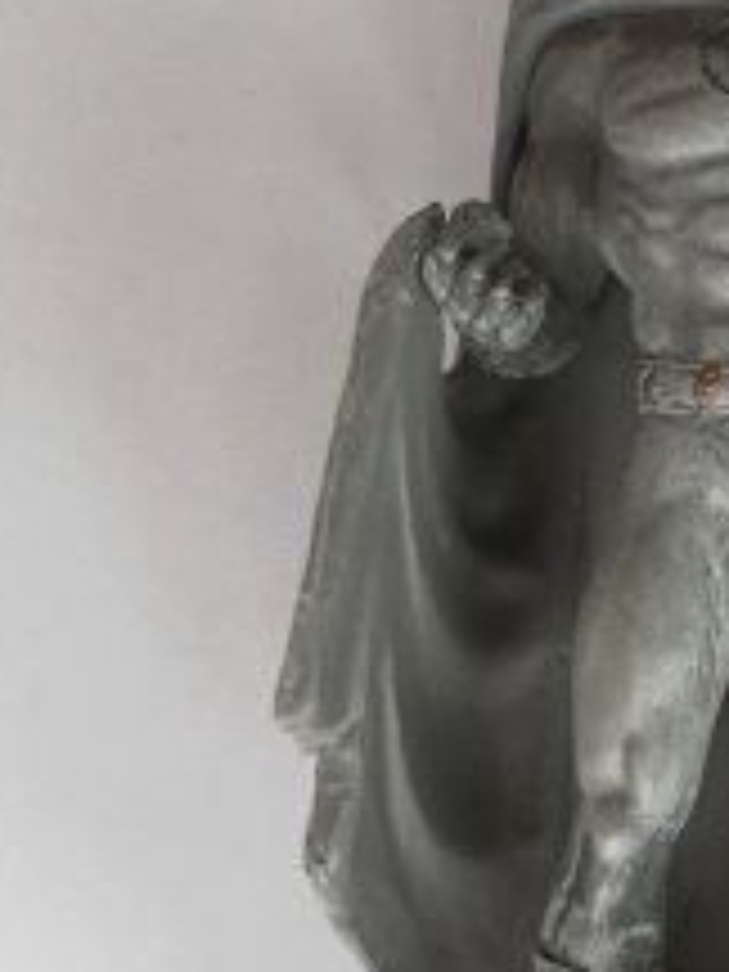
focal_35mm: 69
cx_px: 724
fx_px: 1937
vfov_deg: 27.9
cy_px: 677
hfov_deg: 20.6
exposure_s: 1/50
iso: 80
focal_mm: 4.9
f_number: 3.2
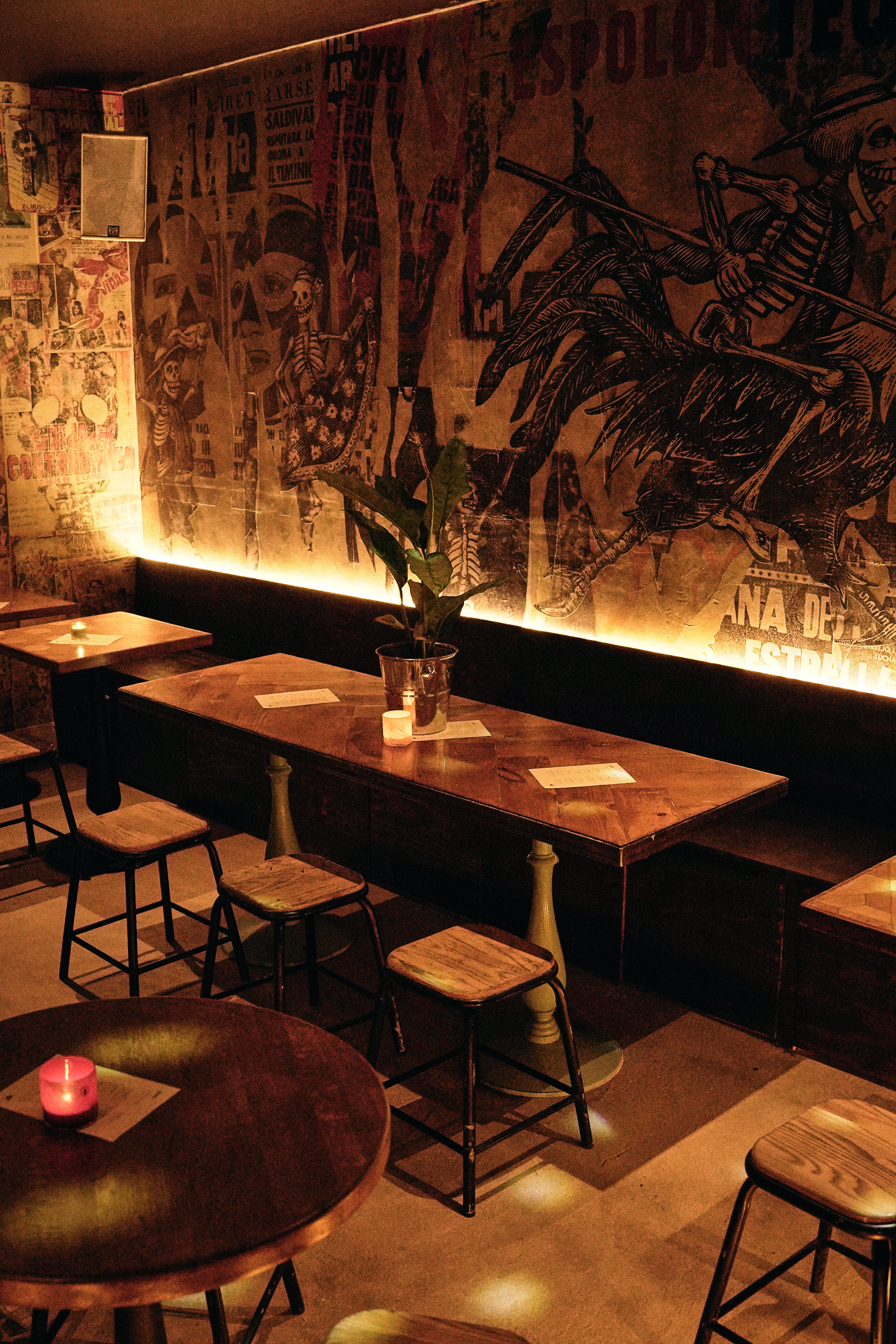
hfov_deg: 36.9
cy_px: 672
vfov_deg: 53.1
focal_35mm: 36
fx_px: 1344
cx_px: 448
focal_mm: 24
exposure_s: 1/50
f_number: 3.2
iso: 3200
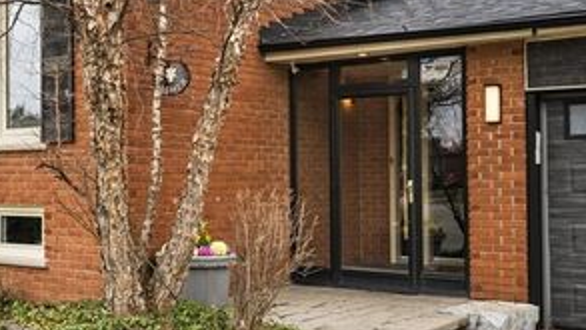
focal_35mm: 59
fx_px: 917
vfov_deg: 20.4
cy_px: 153
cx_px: 102
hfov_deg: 34.2
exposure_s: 1/50
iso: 320
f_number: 9
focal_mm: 33
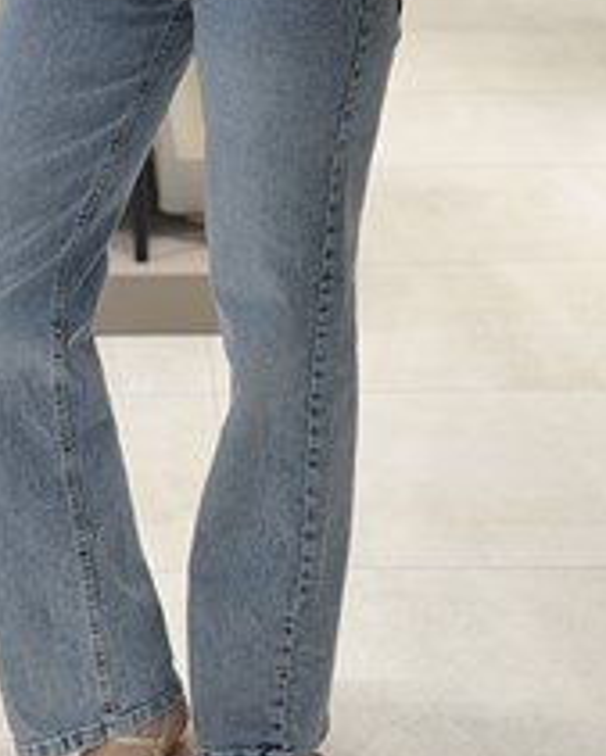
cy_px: 226
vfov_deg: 19.3
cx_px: 74
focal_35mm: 99
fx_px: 2218
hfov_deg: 15.4
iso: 64
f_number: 1.78
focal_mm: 6.76
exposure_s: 1/100
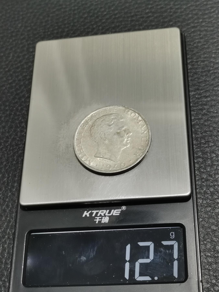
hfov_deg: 24.0
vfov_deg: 31.7
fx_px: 515
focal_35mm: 61
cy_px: 146
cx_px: 110
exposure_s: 1/90
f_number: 1.8
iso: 80
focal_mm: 5.58
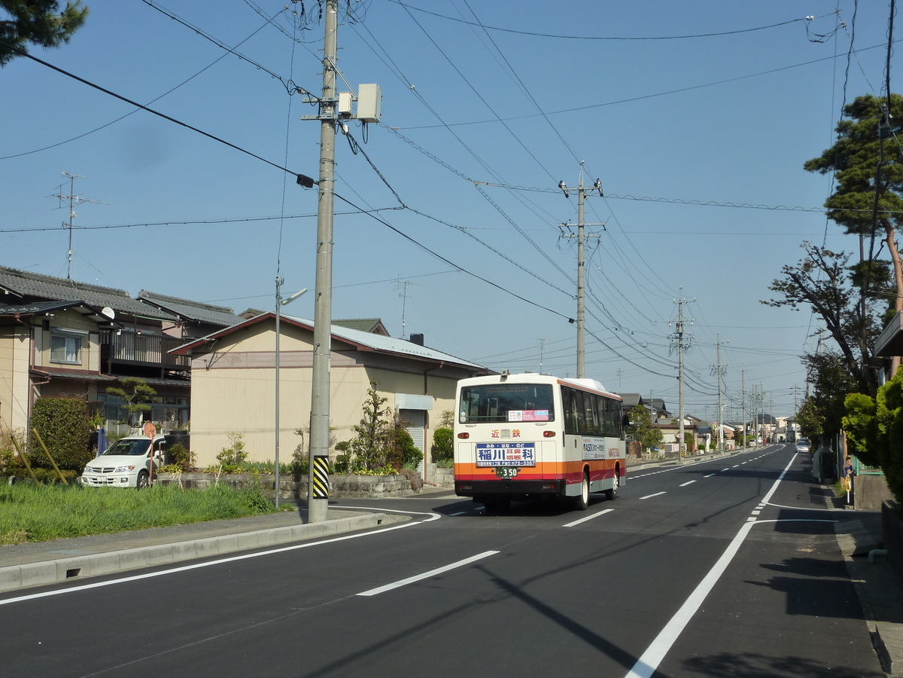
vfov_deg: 32.2
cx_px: 452
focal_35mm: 45
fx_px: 1174
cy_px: 339
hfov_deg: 42.1
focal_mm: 7.3
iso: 125
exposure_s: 1/500
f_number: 5.6
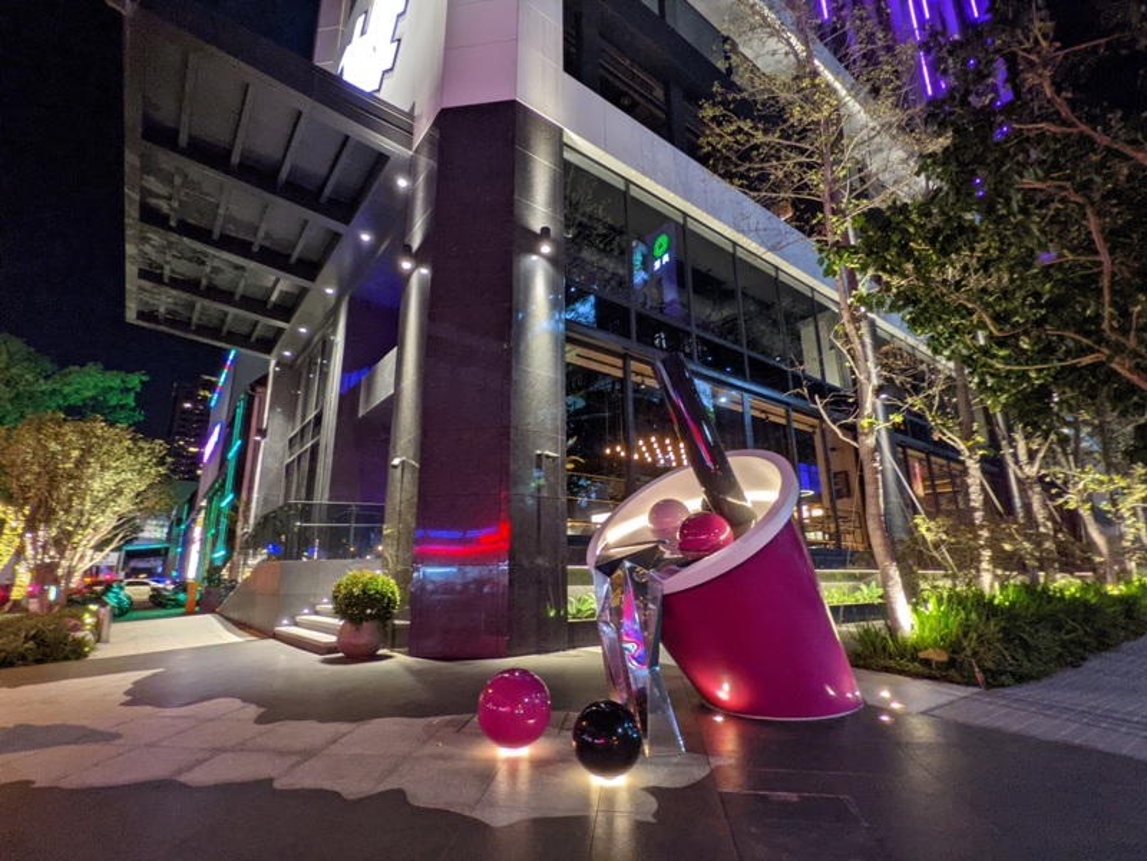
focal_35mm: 16
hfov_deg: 94.5
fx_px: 530
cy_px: 430
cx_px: 574
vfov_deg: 78.1
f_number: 2.2
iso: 249
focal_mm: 2.22
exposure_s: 1/24
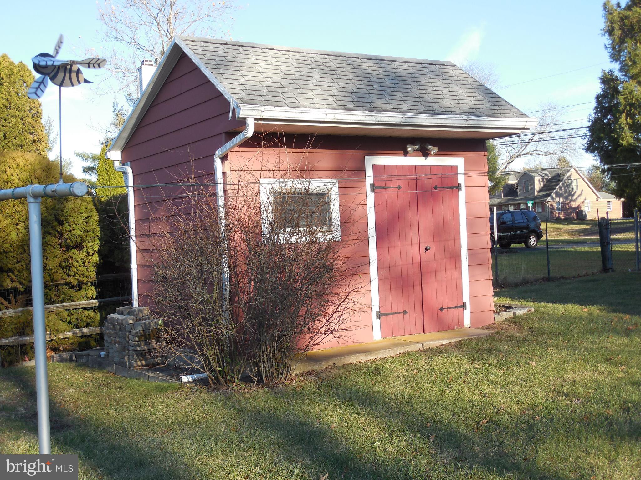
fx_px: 796
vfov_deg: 33.6
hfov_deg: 43.9
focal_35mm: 43
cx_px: 320
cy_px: 240
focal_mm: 7.8
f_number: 3.9
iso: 125
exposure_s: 1/250
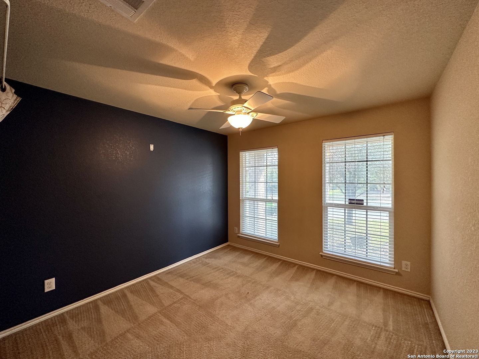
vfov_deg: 85.7
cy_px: 180
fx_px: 194
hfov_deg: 102.1
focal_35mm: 14
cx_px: 240
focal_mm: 2.22
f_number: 2.2
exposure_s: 1/60
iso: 160
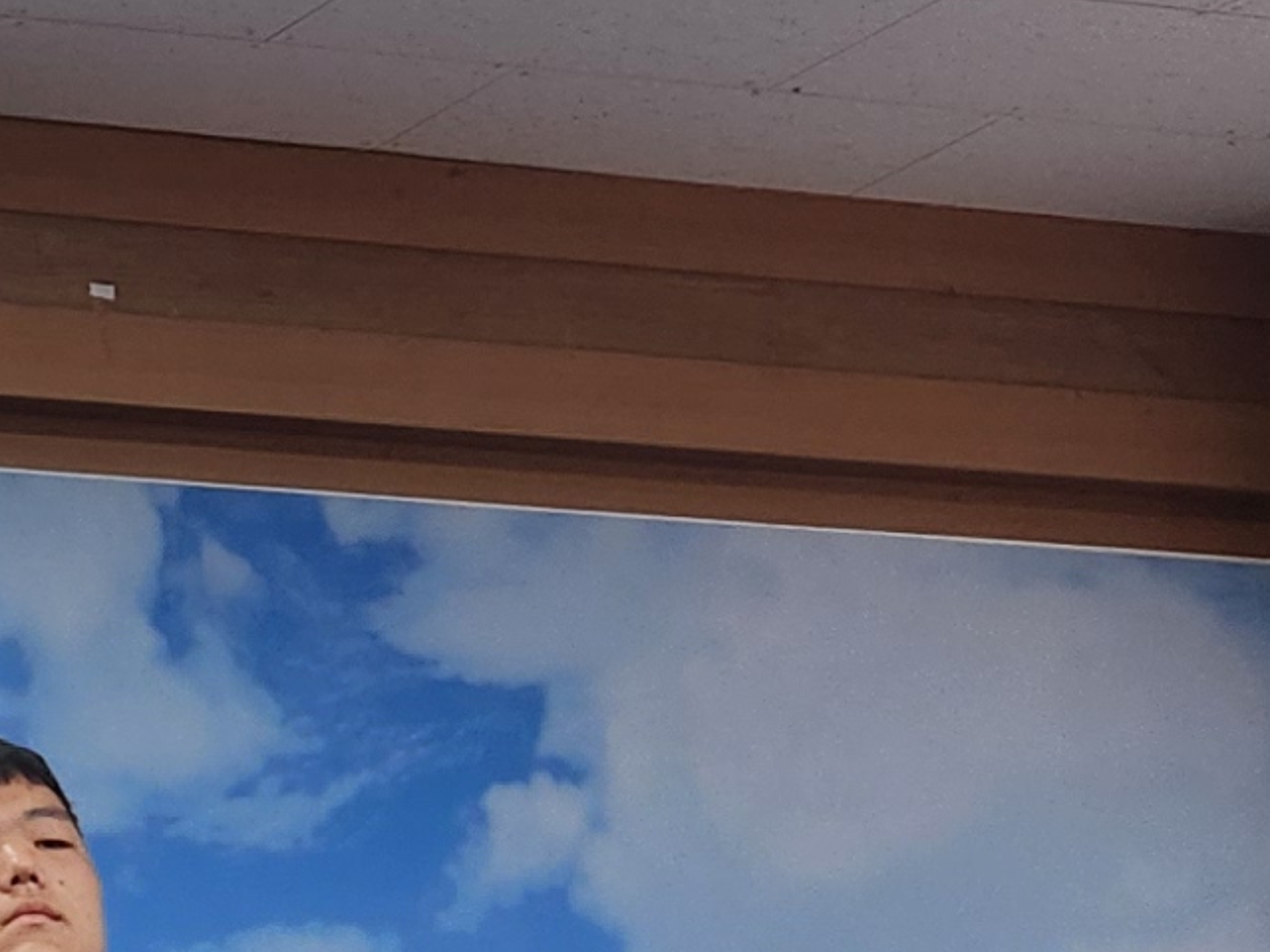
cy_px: 1020
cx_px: -1224
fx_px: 5282
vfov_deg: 10.2
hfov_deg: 12.2
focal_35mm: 144
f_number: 1.8
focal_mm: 5.4
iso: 80
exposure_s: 1/120
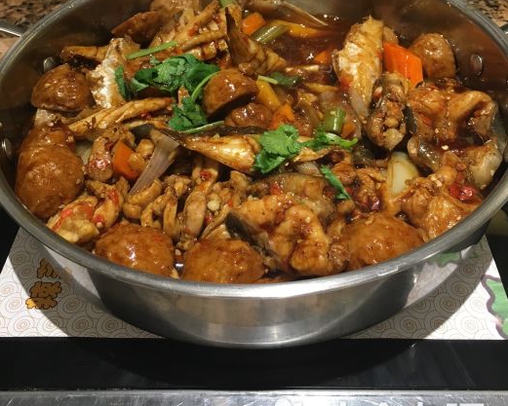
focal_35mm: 38
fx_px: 571
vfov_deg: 38.7
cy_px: 131
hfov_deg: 47.9
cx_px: 254
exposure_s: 1/33
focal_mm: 4.15
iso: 40
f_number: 2.2
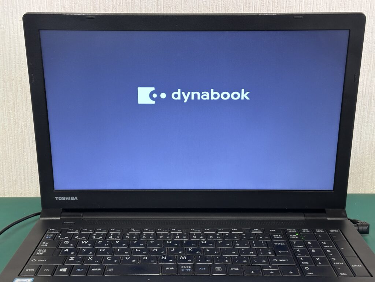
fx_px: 520
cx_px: 188
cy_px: 141
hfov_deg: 39.7
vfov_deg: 30.3
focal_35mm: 48
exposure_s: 1/33
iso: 250
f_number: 1.78
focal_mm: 6.86
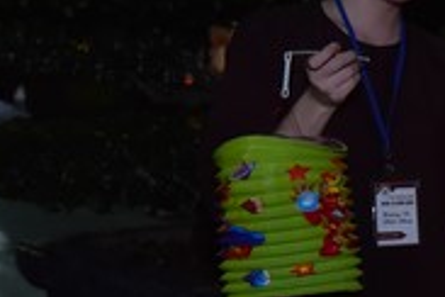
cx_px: 574
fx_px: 1496
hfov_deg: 16.1
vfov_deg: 11.3
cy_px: 57
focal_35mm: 121
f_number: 5
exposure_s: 1/80
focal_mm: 34
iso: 1600
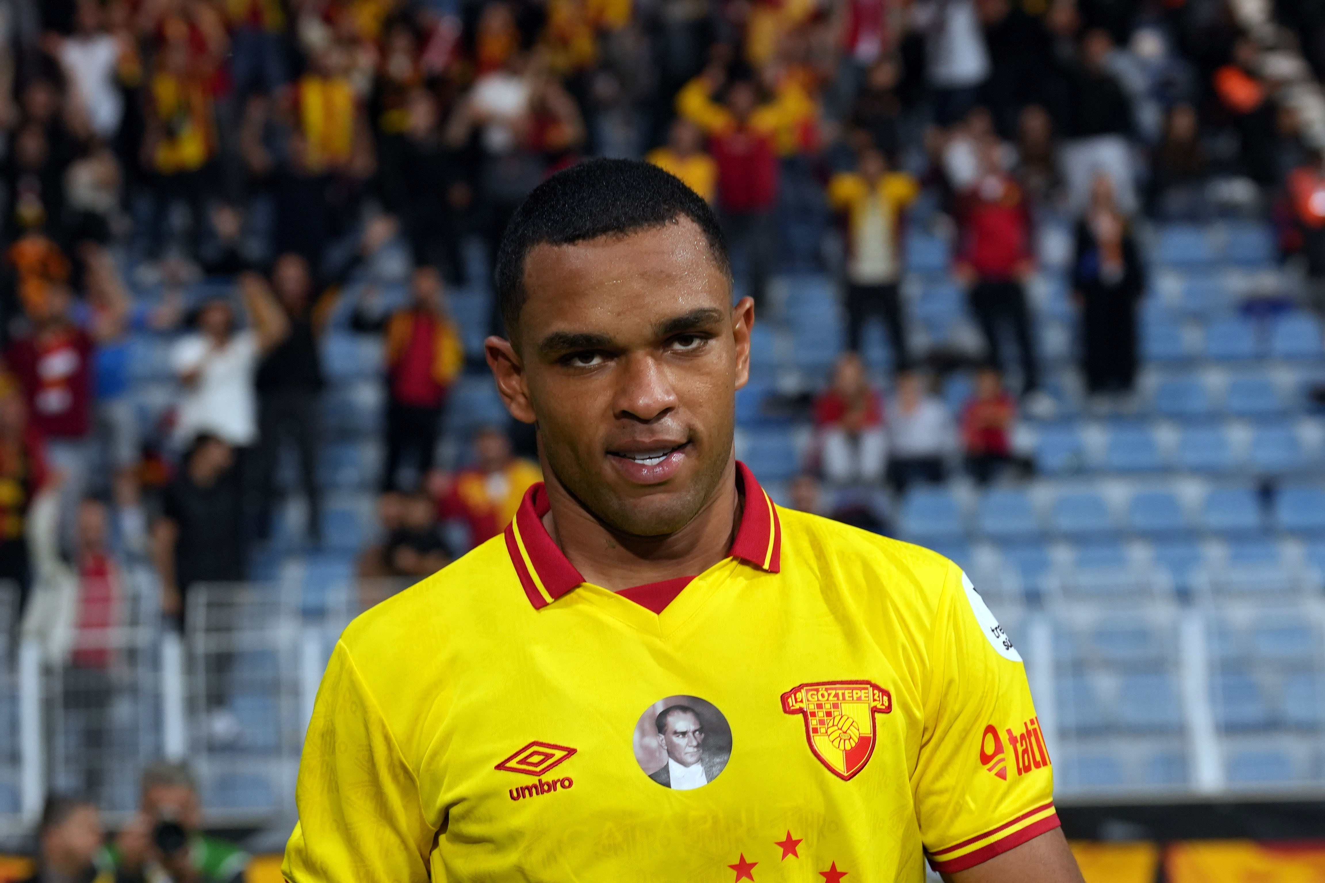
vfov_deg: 13.0
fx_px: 3864
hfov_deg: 19.5
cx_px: 662
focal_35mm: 105
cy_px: 442
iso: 2000
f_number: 4
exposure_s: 1/320
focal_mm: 70
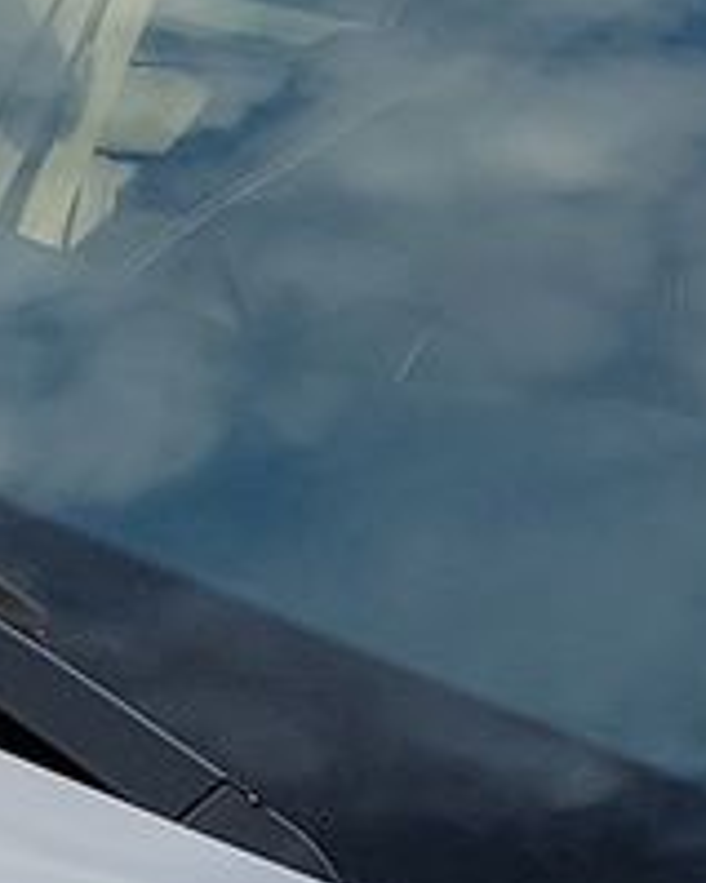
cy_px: 1553
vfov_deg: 9.8
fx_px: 4914
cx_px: 53
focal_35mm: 188
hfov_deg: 8.2
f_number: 1.8
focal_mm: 6.7
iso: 50
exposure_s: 1/256
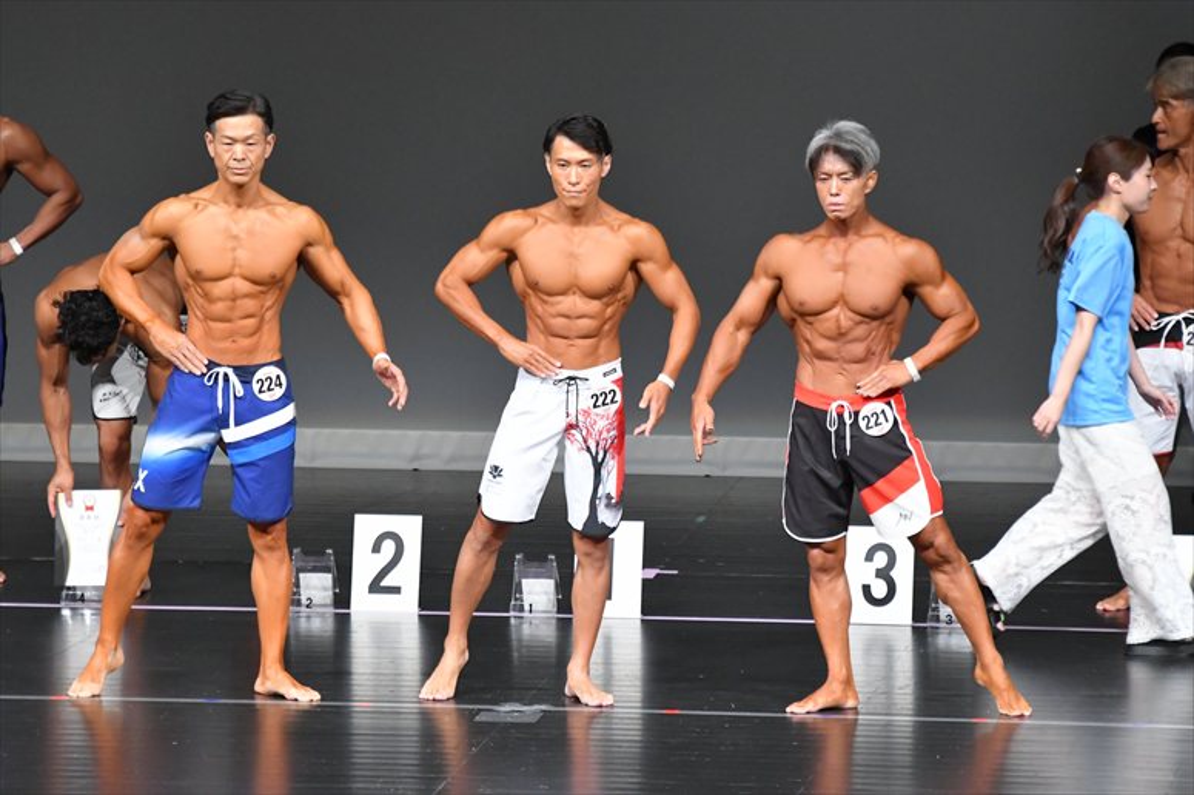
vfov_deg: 4.6
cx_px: 597
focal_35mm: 300
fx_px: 9945
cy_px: 398
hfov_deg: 6.9
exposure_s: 1/400
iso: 5000
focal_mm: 200
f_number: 5.6
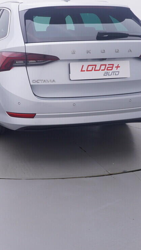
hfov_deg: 25.3
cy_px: 110
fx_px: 306
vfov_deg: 44.5
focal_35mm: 46
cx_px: 21
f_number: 5
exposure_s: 1/80
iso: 200
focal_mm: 15
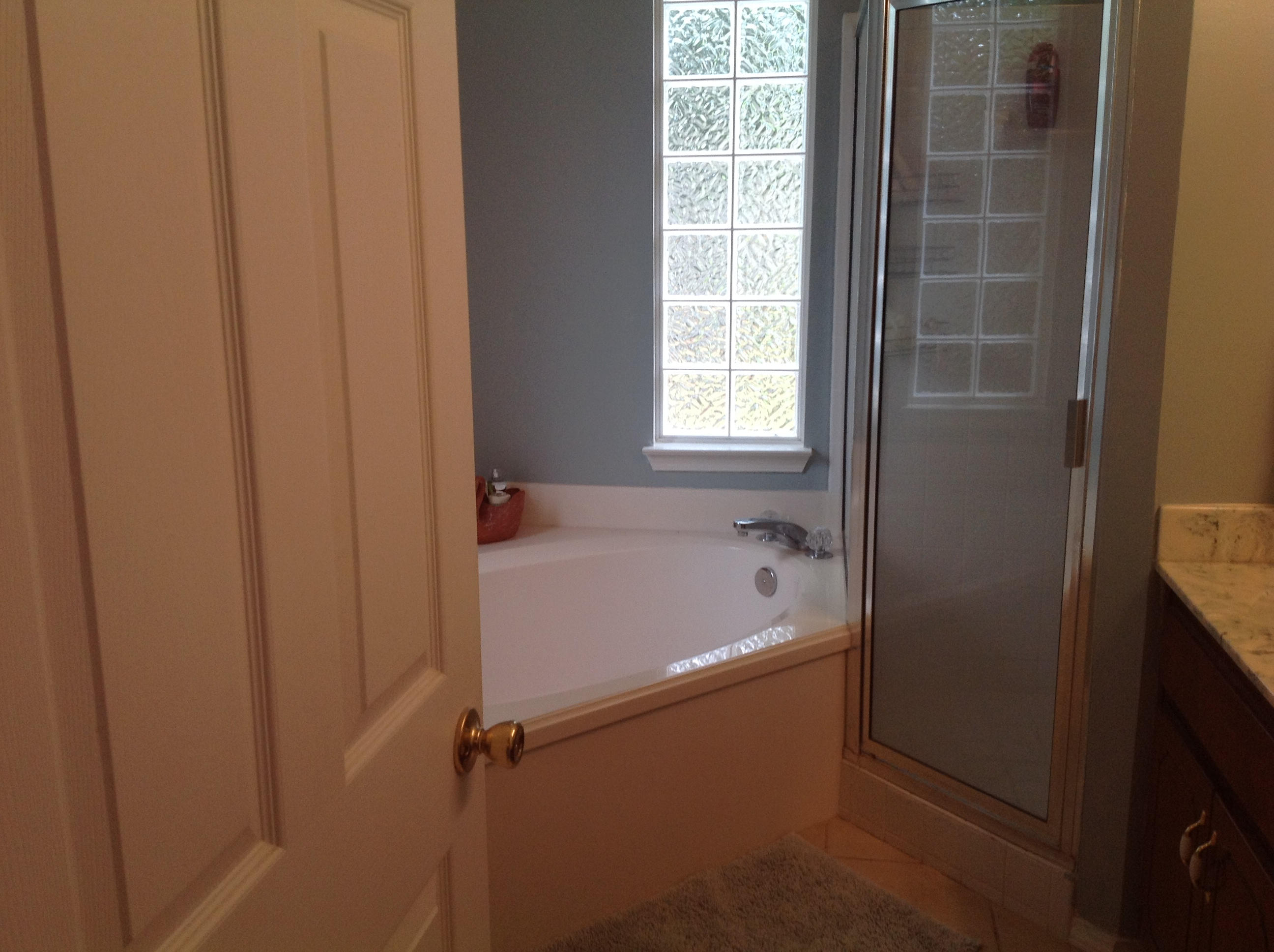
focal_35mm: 35
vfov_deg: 40.6
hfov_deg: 52.7
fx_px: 1286
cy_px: 476
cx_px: 637
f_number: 2.4
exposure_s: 1/60
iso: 80
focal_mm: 4.28
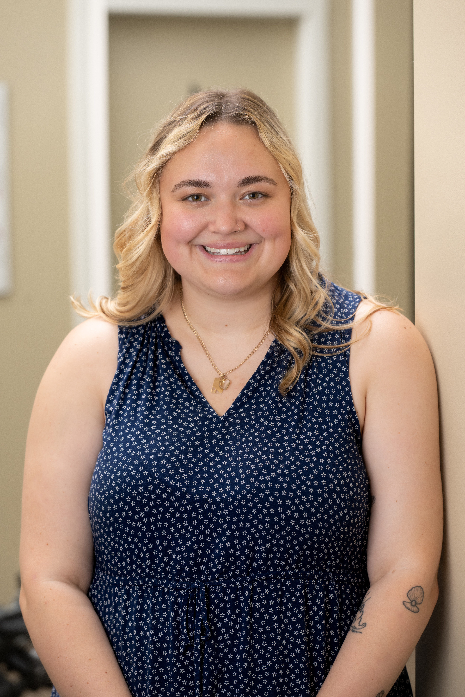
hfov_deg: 10.5
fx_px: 2519
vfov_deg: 15.8
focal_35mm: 130
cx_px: 232
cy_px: 348
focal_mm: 130
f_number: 4.5
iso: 400
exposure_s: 1/160
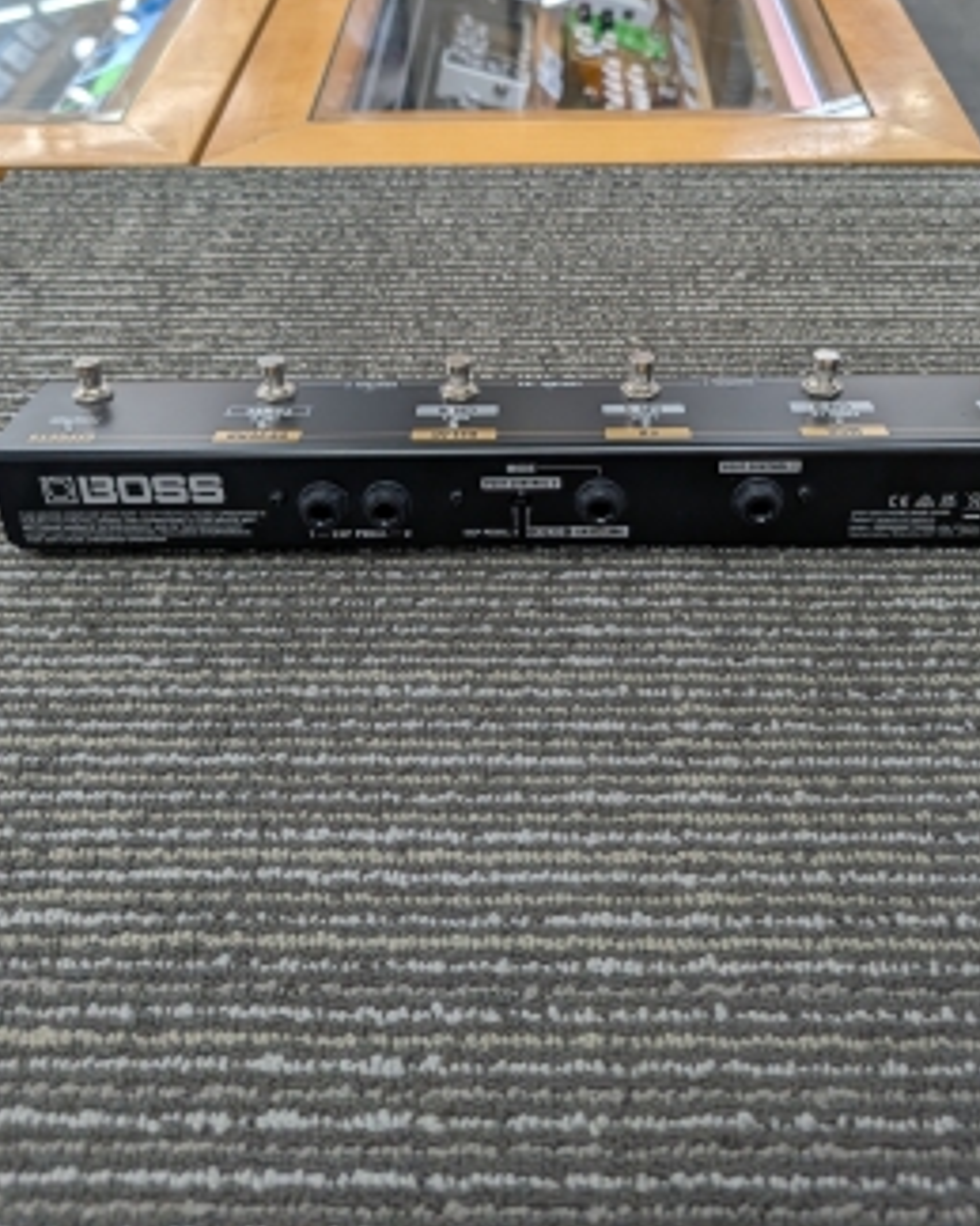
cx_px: 558
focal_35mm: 29
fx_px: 1052
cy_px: 473
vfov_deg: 59.8
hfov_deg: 49.8
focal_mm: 6.9
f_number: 1.68
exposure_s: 1/120
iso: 182
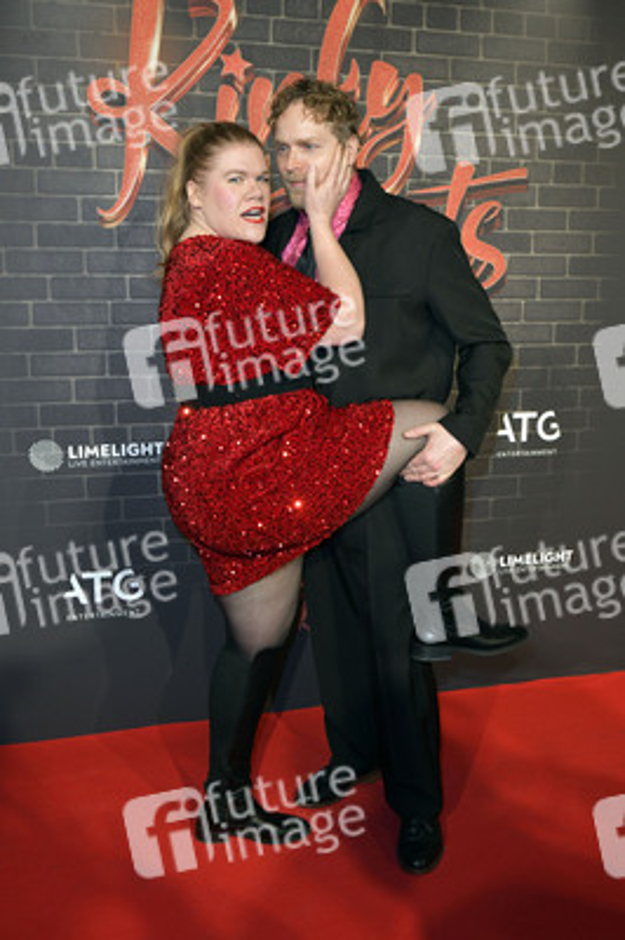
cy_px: 470
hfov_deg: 41.0
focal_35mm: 32
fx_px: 835
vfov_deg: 58.8
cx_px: 312
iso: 1600
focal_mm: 32
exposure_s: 1/250
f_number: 7.1
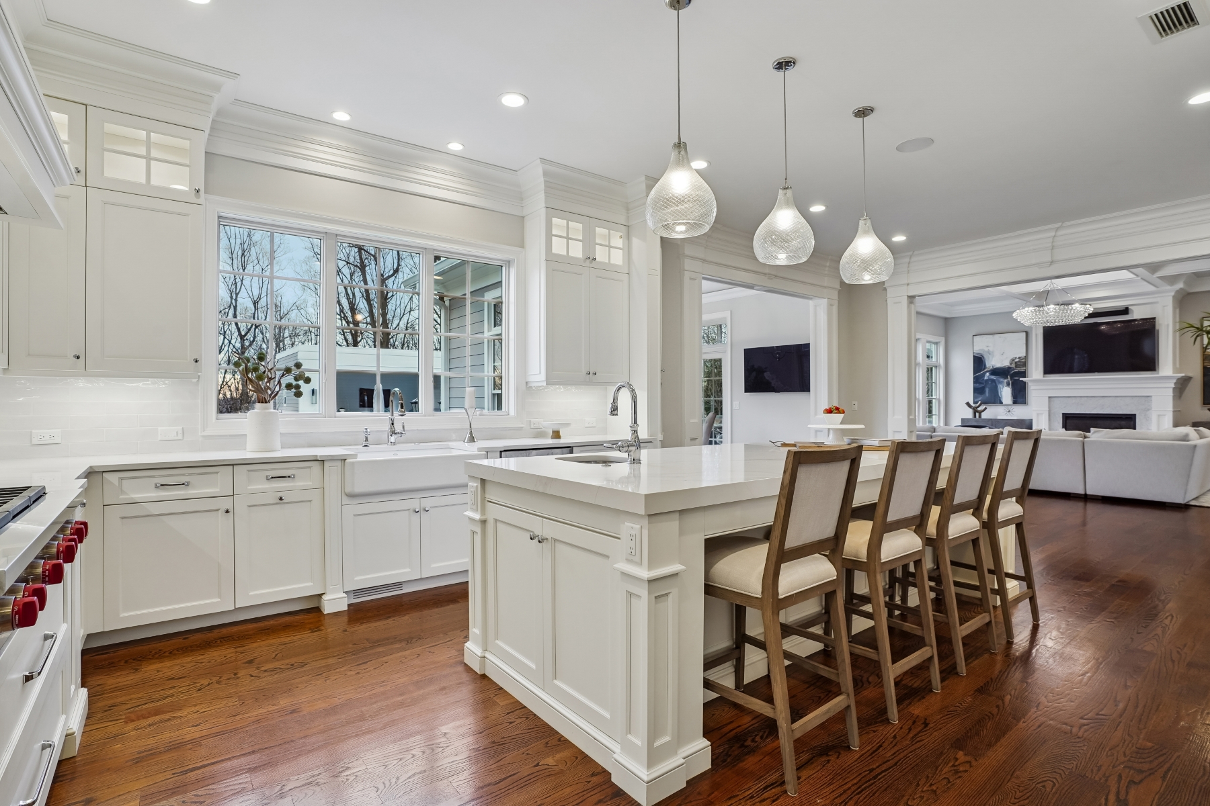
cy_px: 403
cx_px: 605
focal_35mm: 17
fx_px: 571
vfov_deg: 70.4
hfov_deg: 93.3
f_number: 8
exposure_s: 1/40
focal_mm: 17
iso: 400
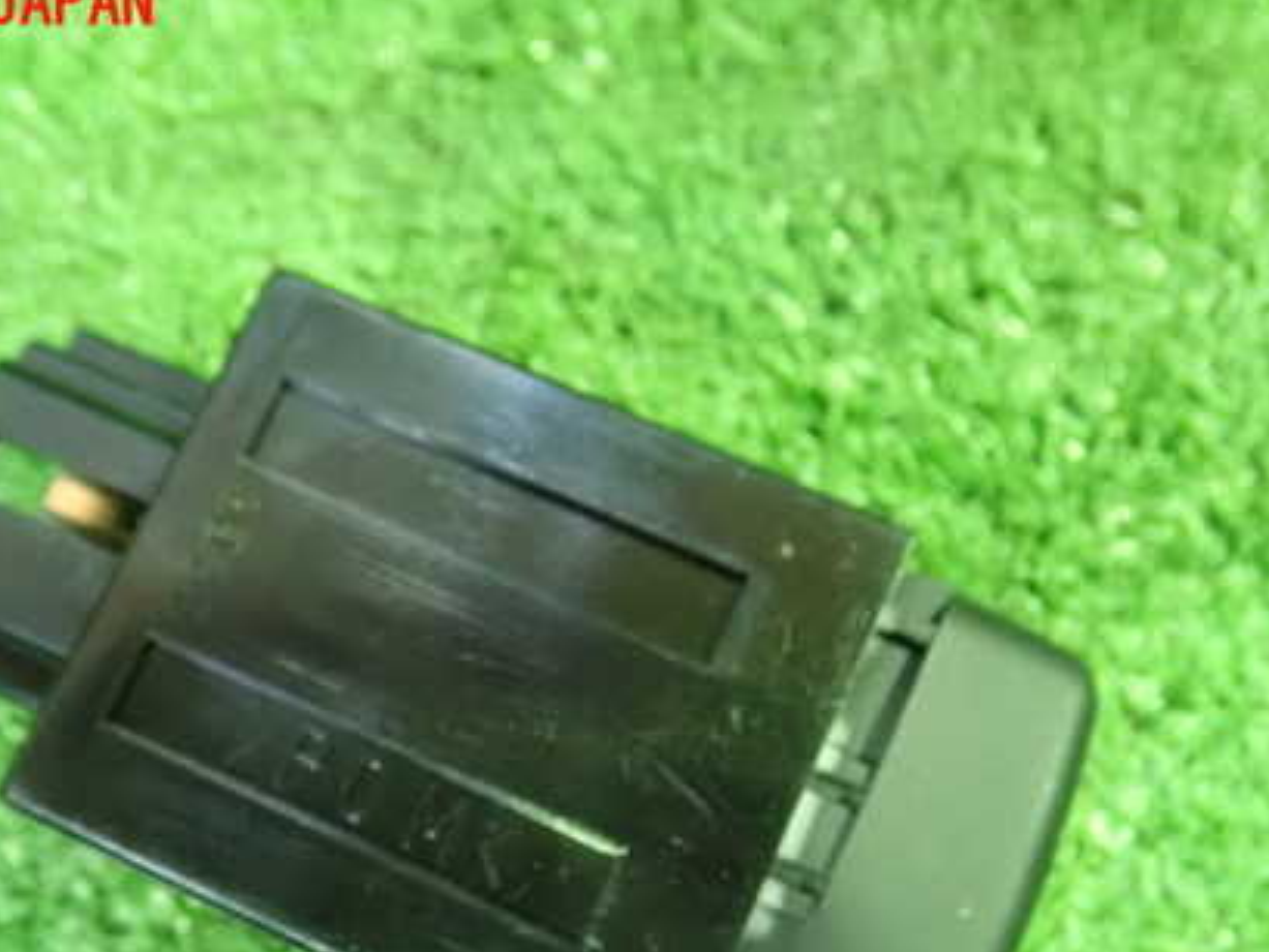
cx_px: 521
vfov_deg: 32.5
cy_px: 664
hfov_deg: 42.8
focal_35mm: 44
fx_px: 1613
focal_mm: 5.5
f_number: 2.3
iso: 1600
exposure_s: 1/30
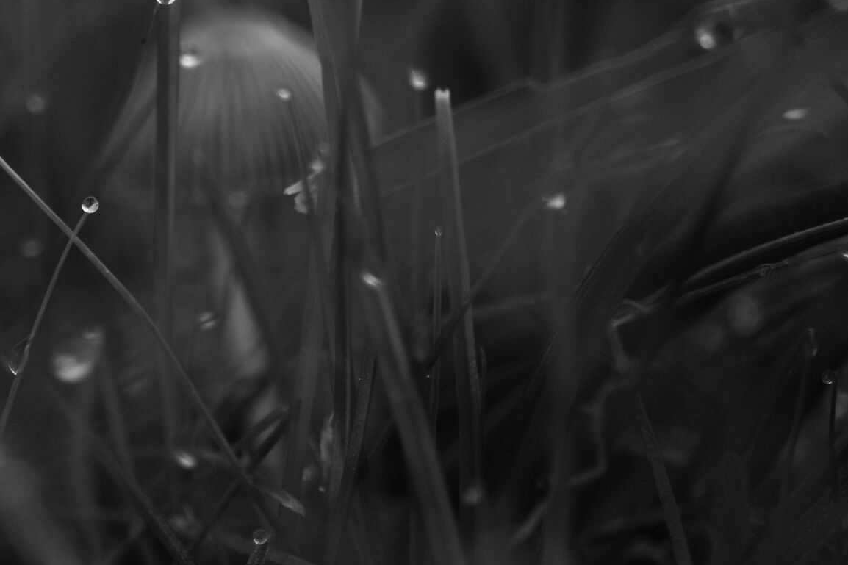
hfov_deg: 13.0
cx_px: 41
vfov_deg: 8.8
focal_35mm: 156
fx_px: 3674
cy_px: 350
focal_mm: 50
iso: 125
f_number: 2.8
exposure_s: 1/600
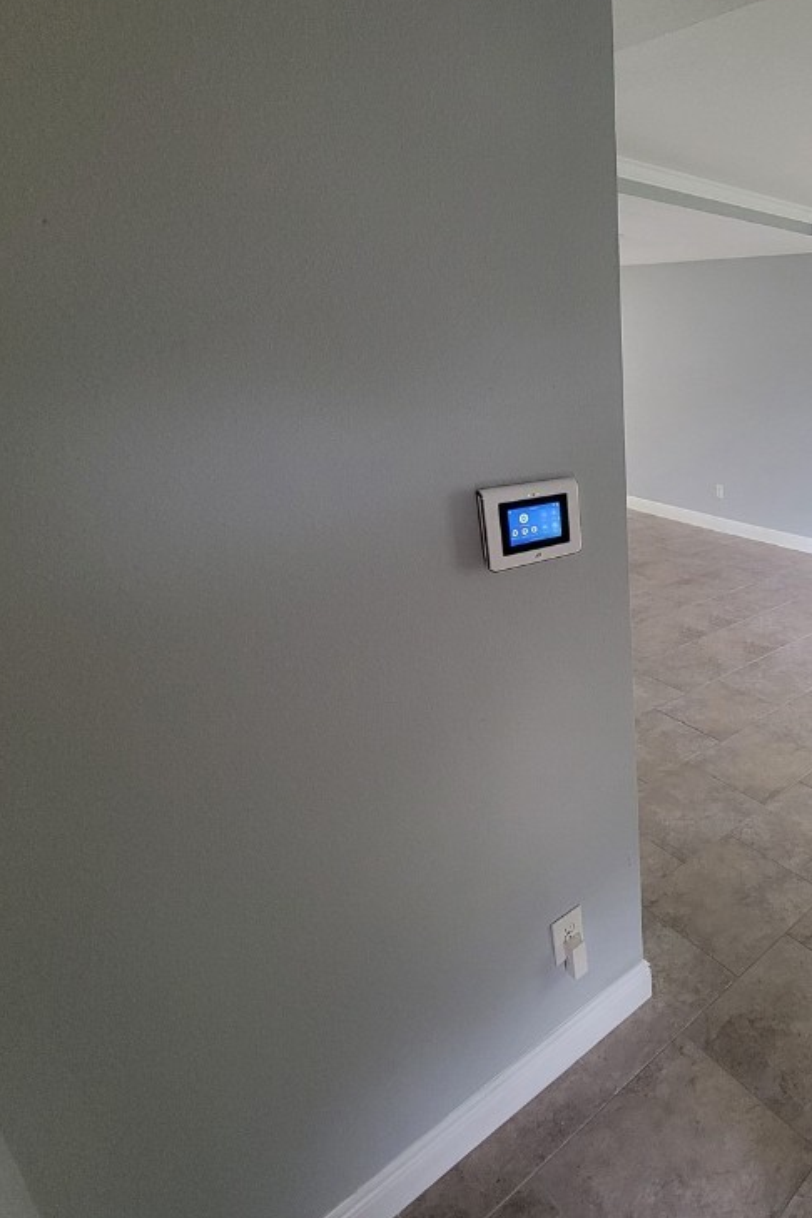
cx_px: 759
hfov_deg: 54.5
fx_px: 643
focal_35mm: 19
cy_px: 590
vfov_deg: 86.9
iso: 400
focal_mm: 2.2
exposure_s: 1/60
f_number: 2.2
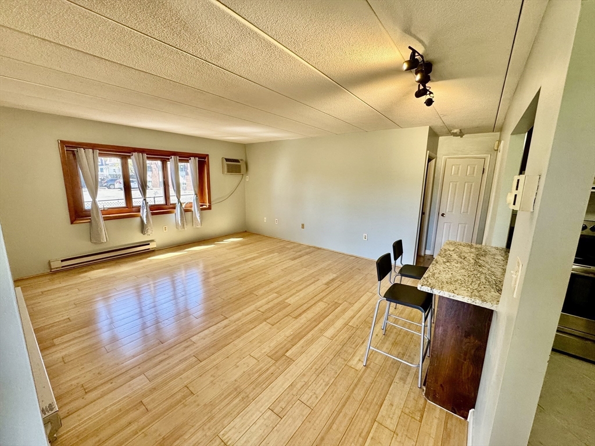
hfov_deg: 102.1
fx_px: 241
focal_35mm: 14
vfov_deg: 85.7
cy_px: 223
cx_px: 298
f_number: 2.2
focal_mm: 2.22
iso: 200
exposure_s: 1/120
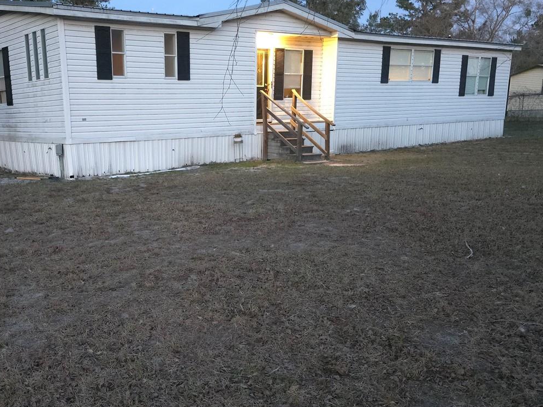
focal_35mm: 37
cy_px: 252
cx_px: 162
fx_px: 580
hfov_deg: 48.9
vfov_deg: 38.4
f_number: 1.7
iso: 800
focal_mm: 6.3
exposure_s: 1/24
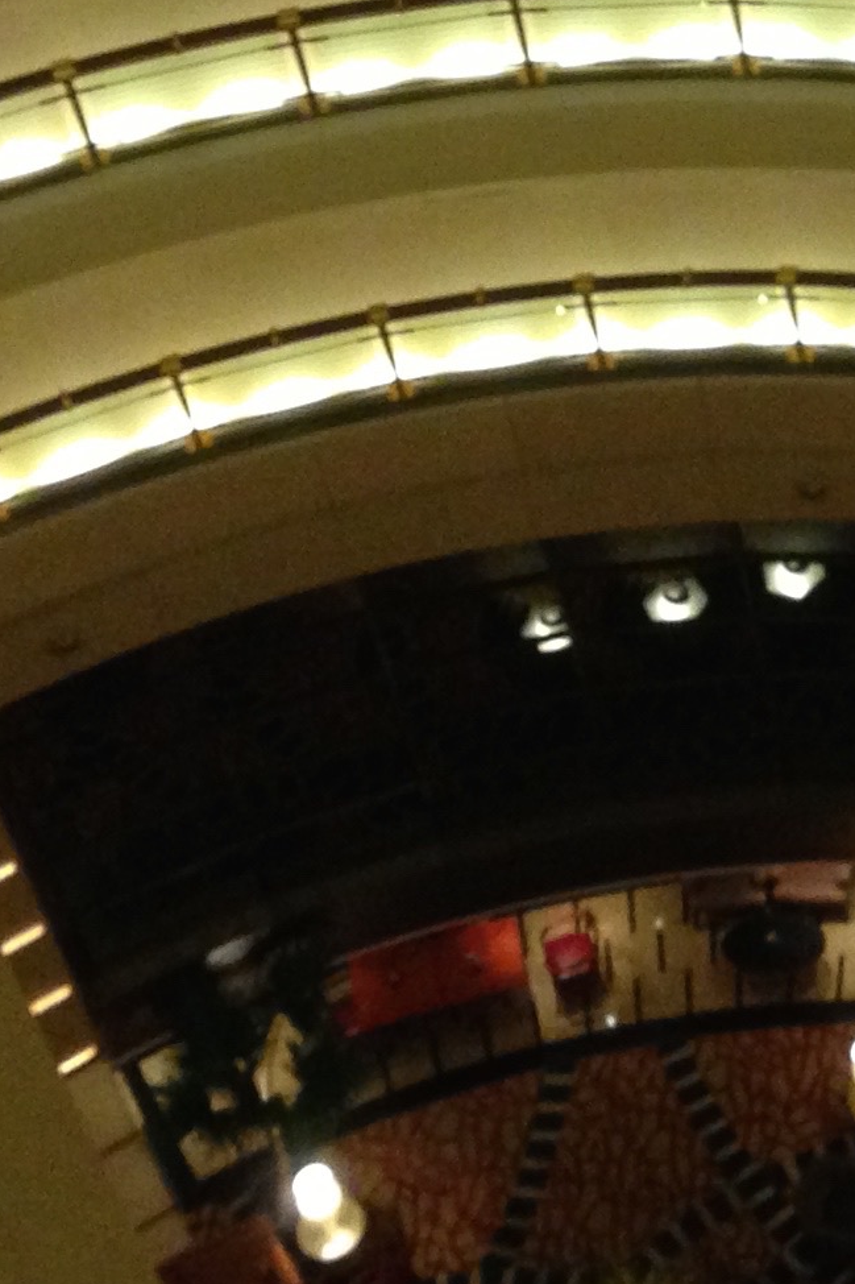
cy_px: 79
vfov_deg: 17.5
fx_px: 4098
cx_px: 1217
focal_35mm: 115
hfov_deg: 11.5
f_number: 2.4
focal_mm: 4.12
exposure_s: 1/20
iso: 320
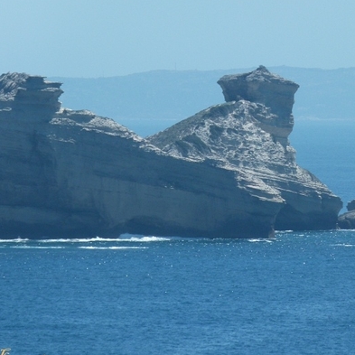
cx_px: 244
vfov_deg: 2.2
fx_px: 9398
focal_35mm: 810
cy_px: 186
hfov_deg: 2.2
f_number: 5.2
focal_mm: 108
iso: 100
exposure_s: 1/800
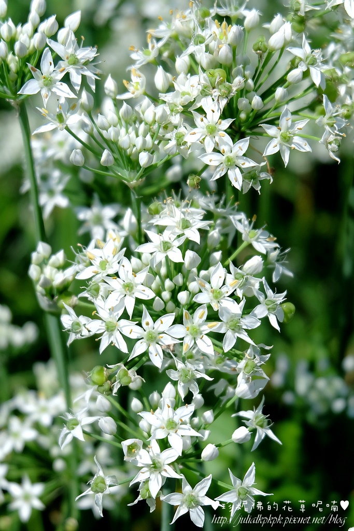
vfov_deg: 27.0
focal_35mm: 75
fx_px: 1106
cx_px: 177
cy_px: 266
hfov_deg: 18.2
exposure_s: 1/1000
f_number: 5.6
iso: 200
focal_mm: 50
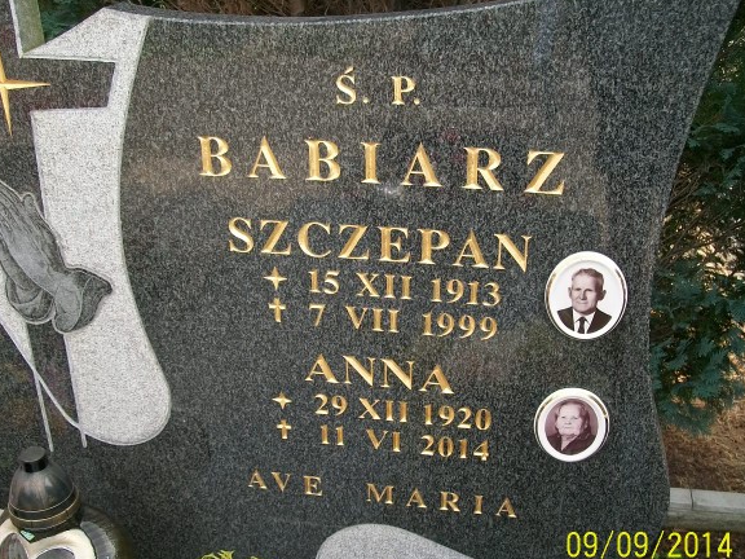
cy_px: 300
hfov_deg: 46.8
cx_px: 361
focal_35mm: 40
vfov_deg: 35.9
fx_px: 861
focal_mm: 6
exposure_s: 1/250
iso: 80
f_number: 2.7
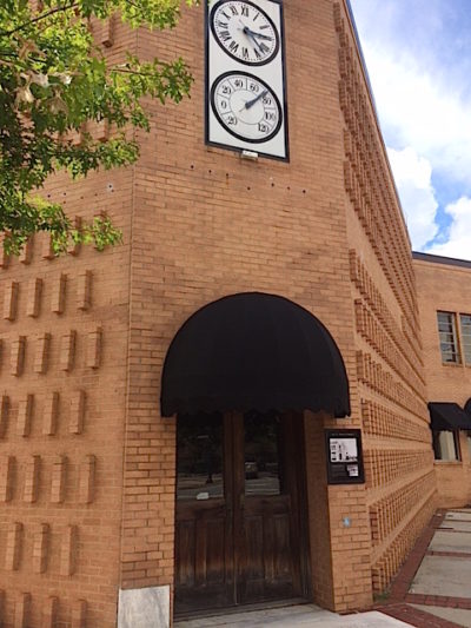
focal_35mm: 29
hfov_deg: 48.2
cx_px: 236
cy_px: 314
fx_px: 526
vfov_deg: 61.6
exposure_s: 1/1244
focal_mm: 4.15
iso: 32
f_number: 2.2
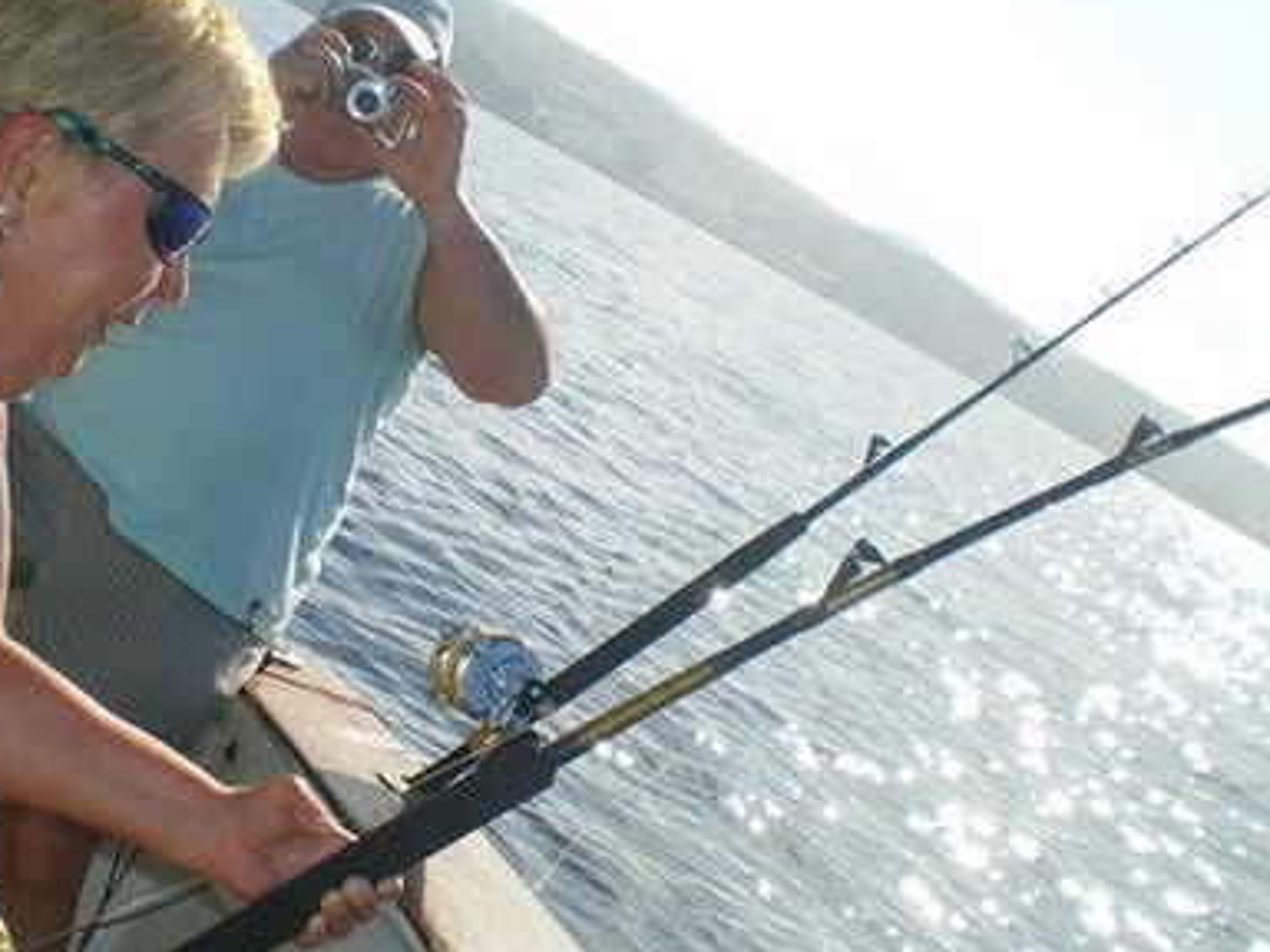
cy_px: 390
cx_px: 463
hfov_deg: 32.5
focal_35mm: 59
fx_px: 2165
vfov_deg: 24.8
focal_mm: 6.3
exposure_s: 1/640
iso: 50
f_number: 4.6
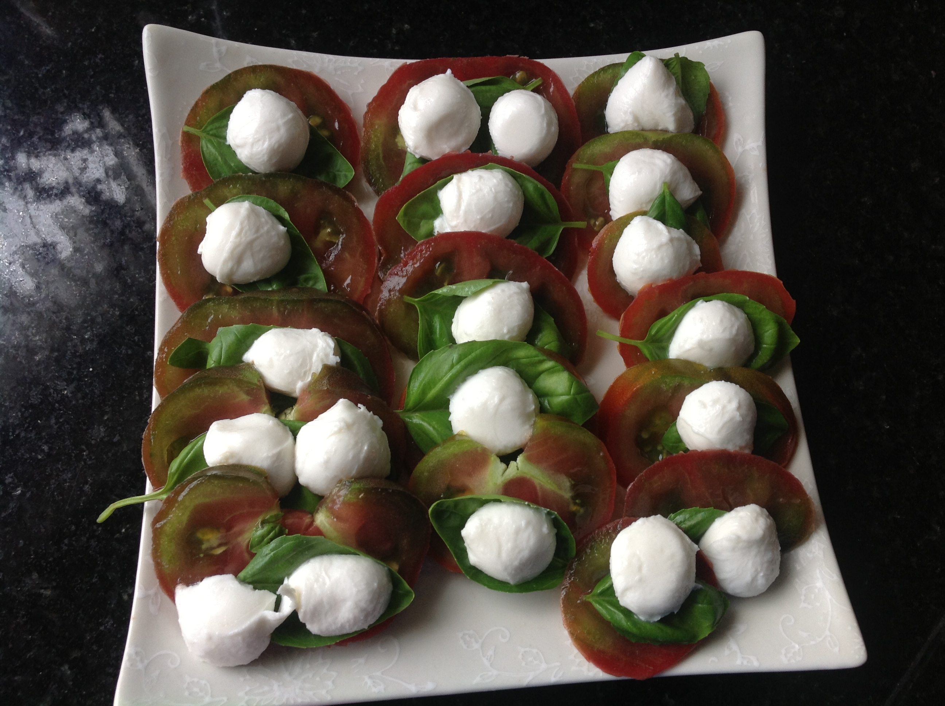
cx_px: 472
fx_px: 954
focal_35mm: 35
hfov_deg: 52.7
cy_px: 353
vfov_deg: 40.6
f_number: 2.4
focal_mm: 4.28
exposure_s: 1/17
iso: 50
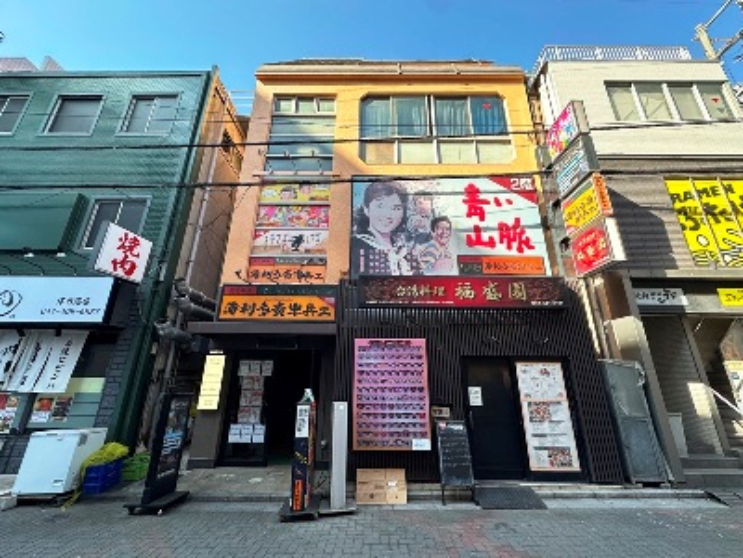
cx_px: 372
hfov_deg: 102.1
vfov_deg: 85.7
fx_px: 300
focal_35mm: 14
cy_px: 279
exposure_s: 1/269
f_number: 2.2
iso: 40
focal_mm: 2.22
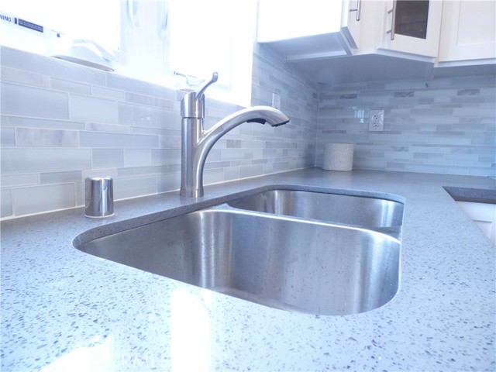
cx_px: 248
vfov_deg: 66.0
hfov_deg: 81.7
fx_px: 287
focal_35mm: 20
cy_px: 186
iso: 400
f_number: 2.8
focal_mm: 3.58
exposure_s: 1/50
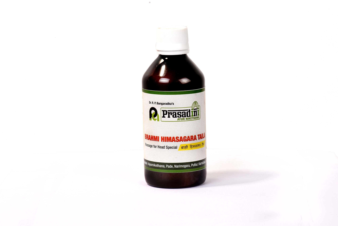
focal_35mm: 135
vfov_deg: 10.2
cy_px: 113
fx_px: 1267
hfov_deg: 15.2
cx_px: 169
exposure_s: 1/125
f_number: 18
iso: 160
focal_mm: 90
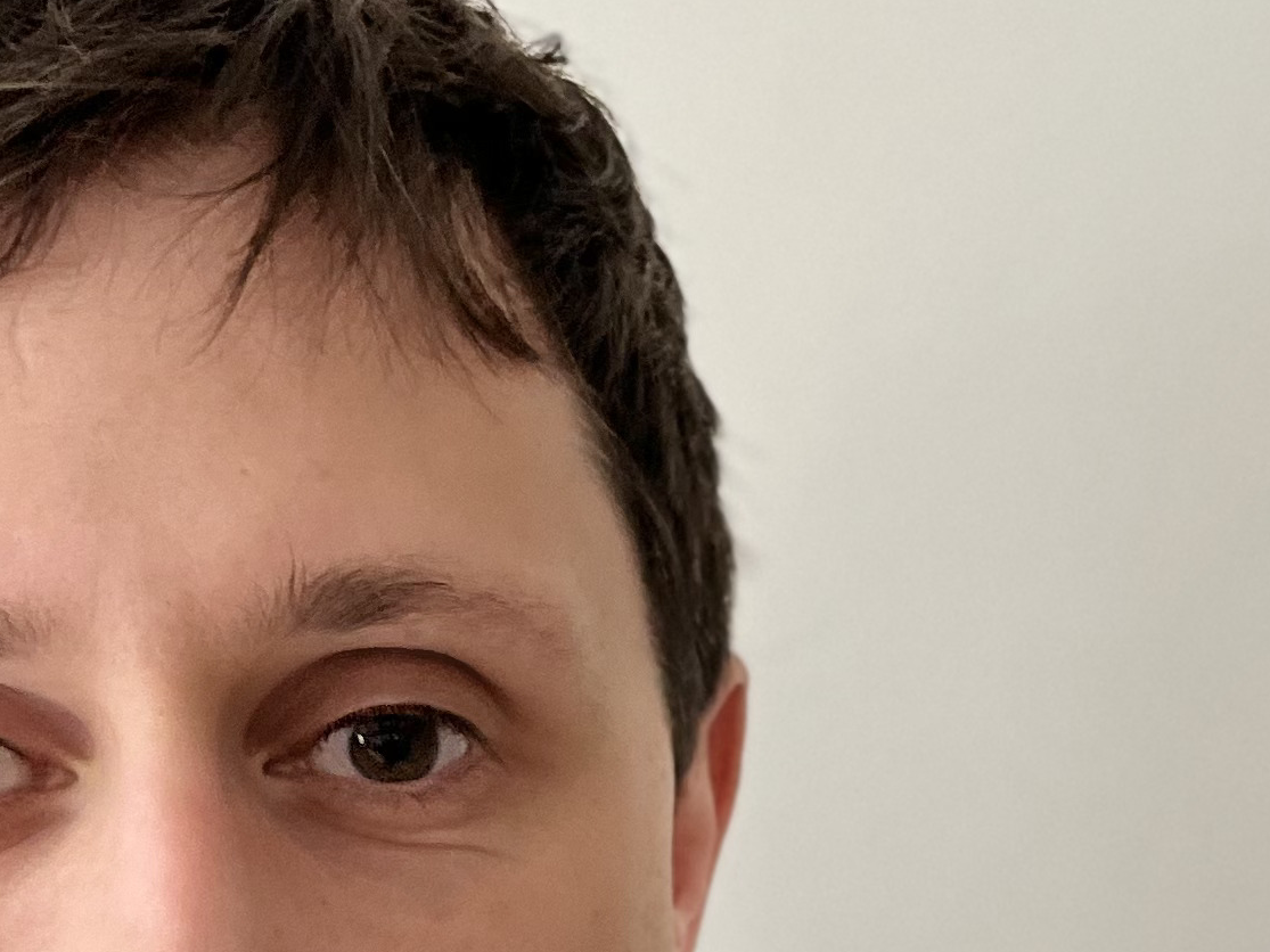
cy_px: 1078
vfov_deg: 15.3
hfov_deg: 20.8
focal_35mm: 94
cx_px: 378
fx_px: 3448
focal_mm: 5.1
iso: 200
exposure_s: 1/60
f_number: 1.6
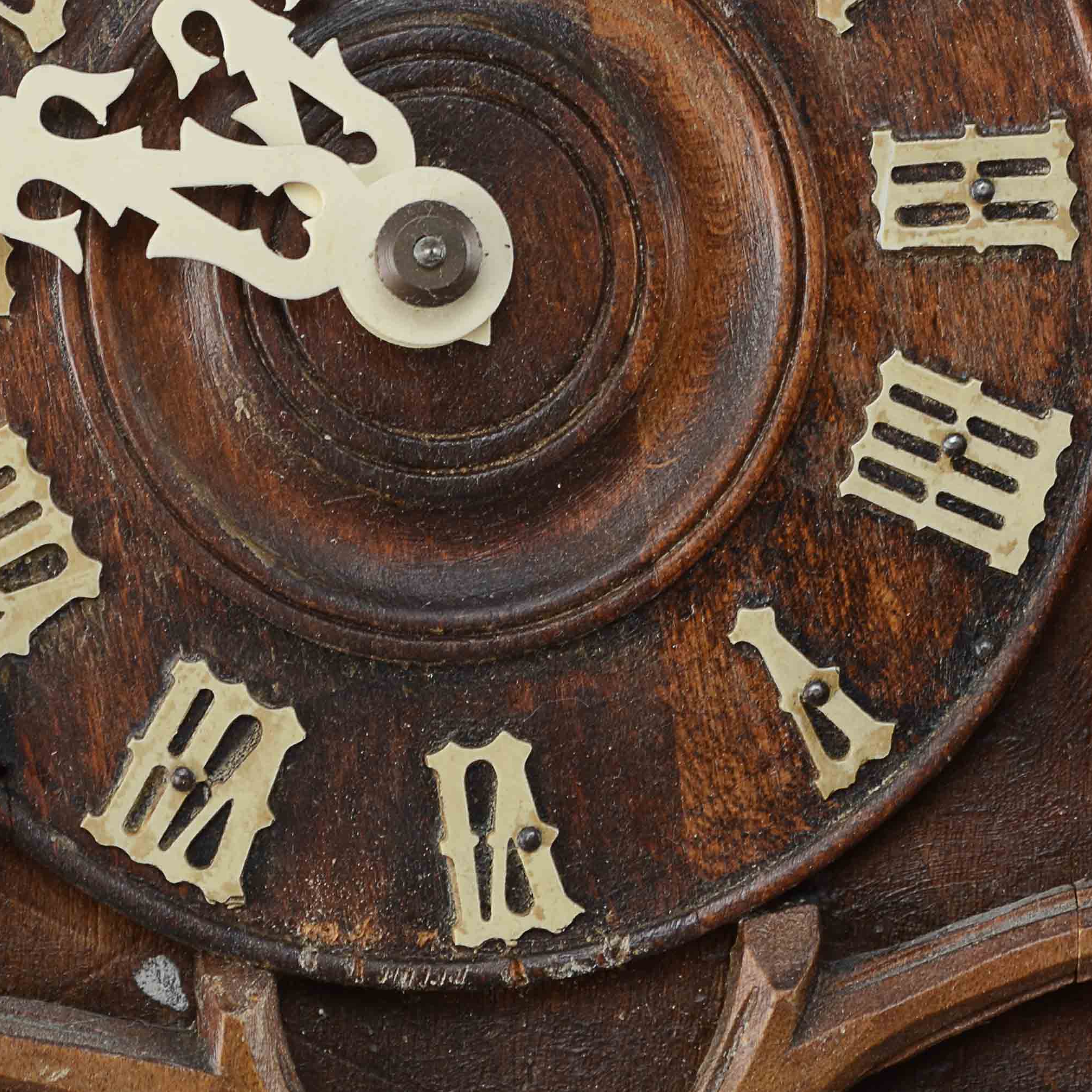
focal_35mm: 149
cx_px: 430
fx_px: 5318
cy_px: 17
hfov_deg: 11.7
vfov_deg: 11.6
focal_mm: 48
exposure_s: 1/80
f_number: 10
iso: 100
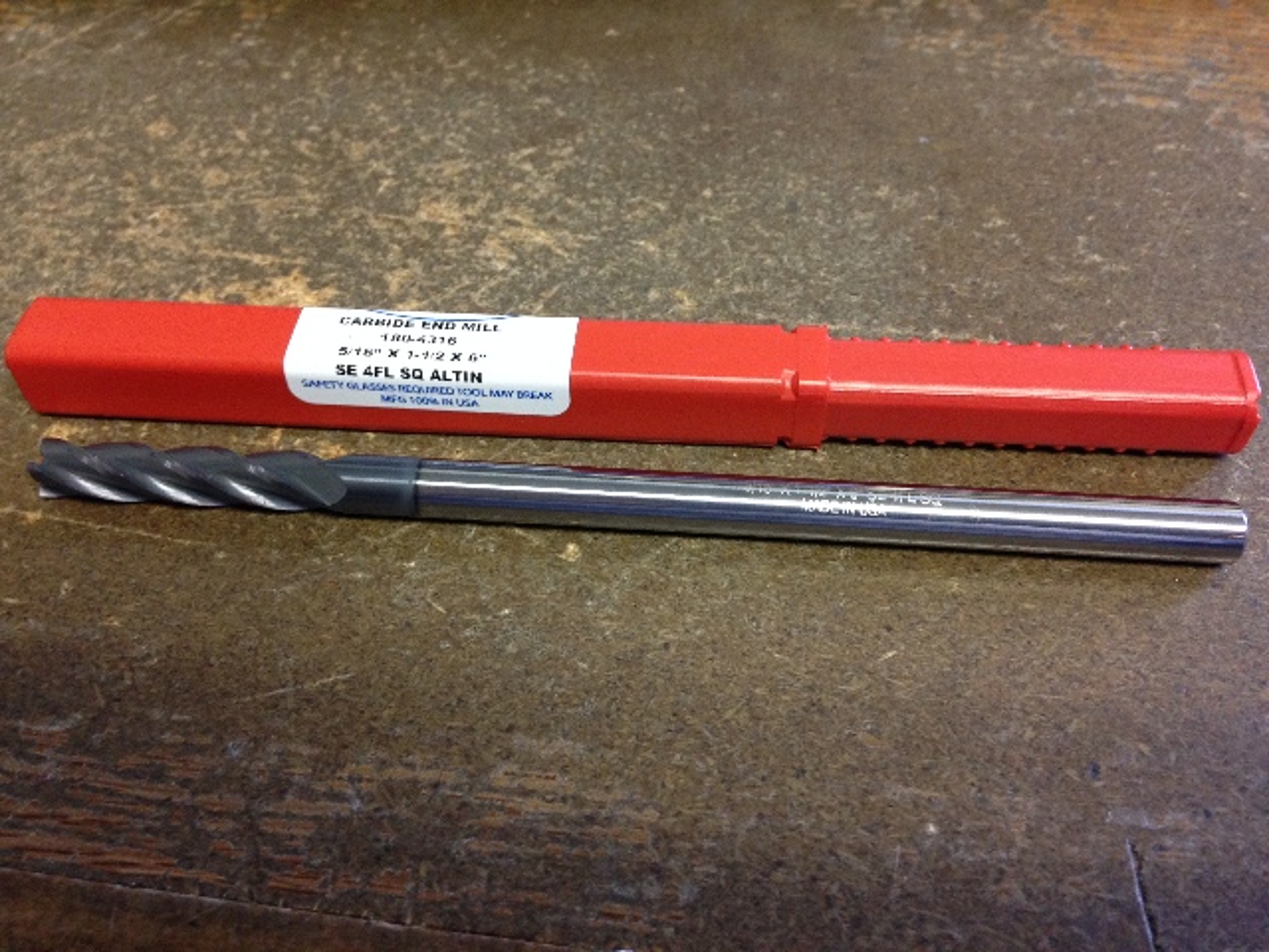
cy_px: 476
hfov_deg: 55.4
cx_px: 634
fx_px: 1210
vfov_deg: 42.9
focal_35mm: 33
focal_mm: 4.12
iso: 250
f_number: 2.4
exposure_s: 1/20
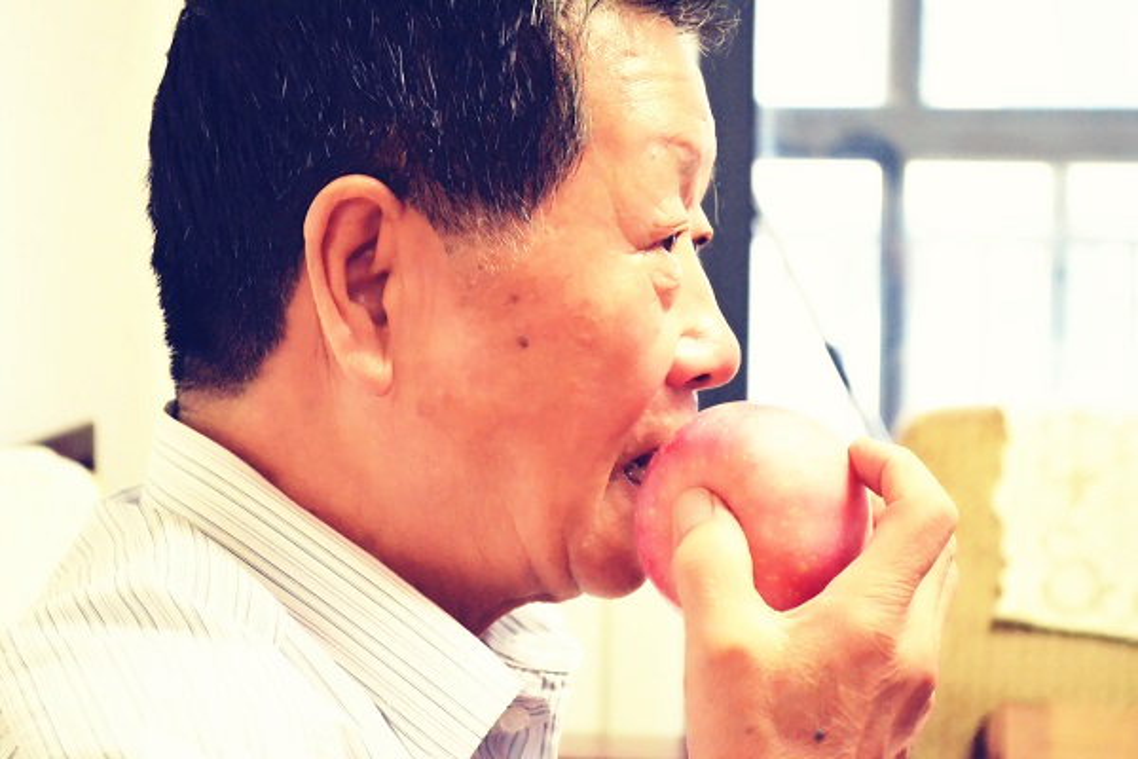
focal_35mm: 82
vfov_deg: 16.6
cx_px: 569
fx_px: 2608
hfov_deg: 24.6
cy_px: 380
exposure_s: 1/50
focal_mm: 55
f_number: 5.6
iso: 6400
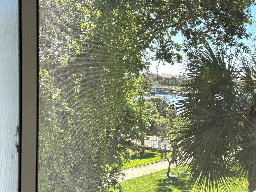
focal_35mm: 48
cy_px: 96
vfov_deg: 30.3
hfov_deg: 39.7
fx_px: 355
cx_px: 128
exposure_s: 1/1199
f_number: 1.78
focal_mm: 6.86
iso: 64
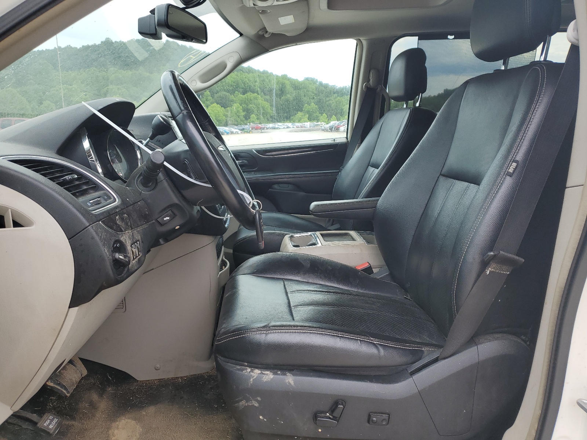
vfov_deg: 53.1
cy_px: 220
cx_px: 294
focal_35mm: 26
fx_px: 441
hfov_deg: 67.3
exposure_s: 1/417
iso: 50
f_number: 1.5
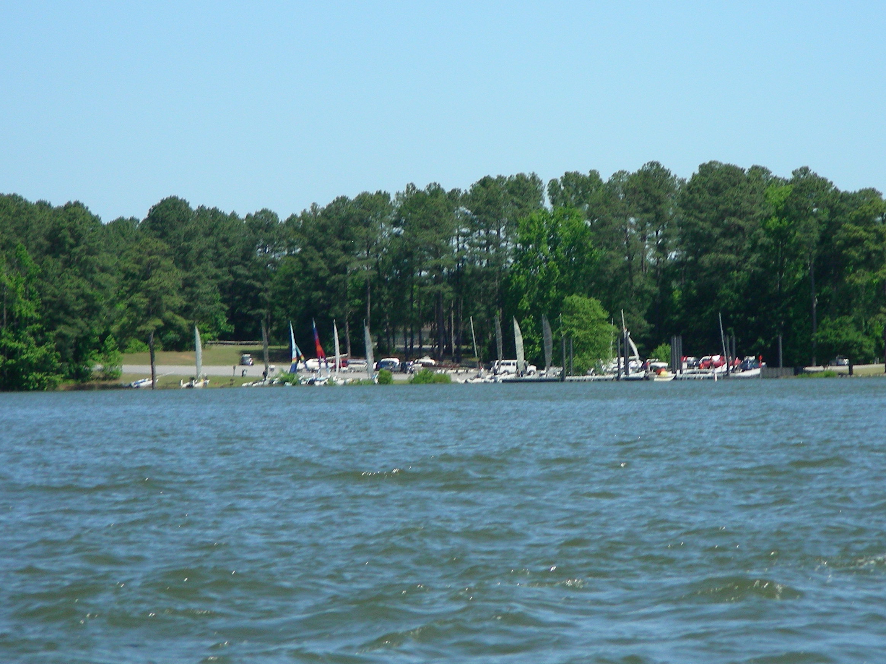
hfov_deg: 9.5
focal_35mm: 209
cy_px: 290
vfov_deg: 7.1
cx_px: 519
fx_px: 5350
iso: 50
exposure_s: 1/648
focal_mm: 28.7
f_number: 4
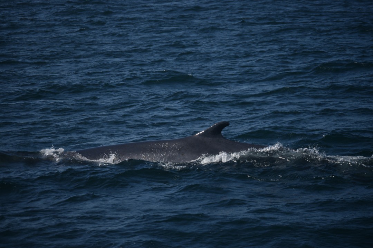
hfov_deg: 8.3
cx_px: 186
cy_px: 124
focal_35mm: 248
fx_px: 2564
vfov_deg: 5.6
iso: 200
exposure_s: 1/4000
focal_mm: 165
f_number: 5.3
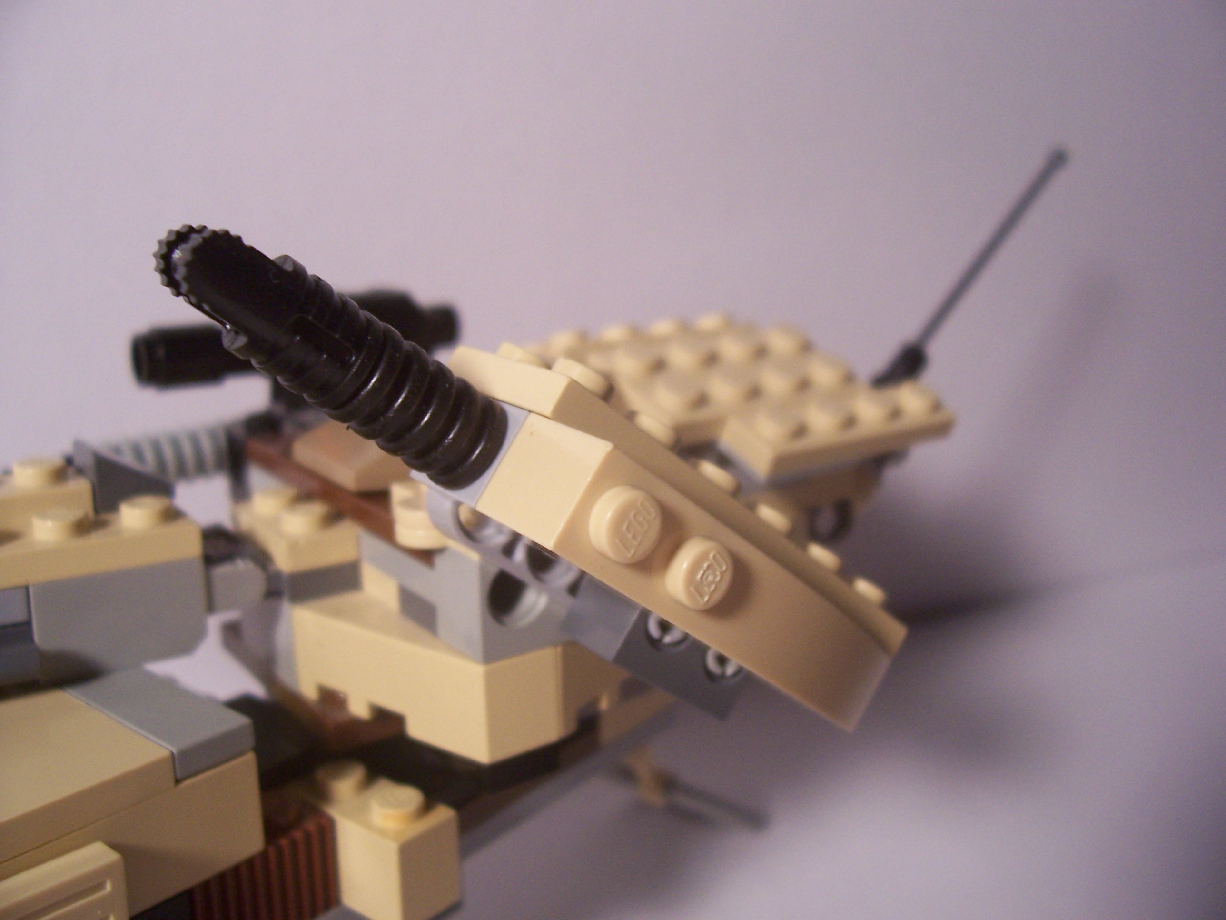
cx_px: 613
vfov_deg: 41.8
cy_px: 460
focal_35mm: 34
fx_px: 1204
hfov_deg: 54.0
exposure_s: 1/20
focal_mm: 5.6
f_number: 2.7
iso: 160
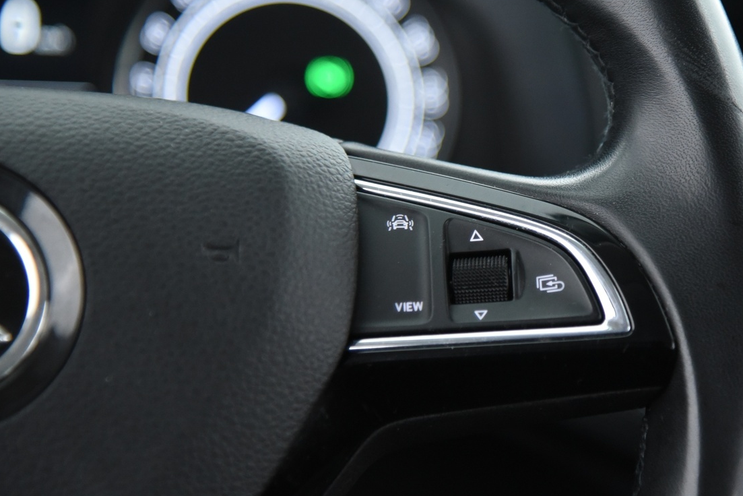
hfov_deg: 13.3
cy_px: 211
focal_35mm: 154
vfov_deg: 8.9
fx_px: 3179
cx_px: 478
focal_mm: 105
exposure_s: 1/20
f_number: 4
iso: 4000
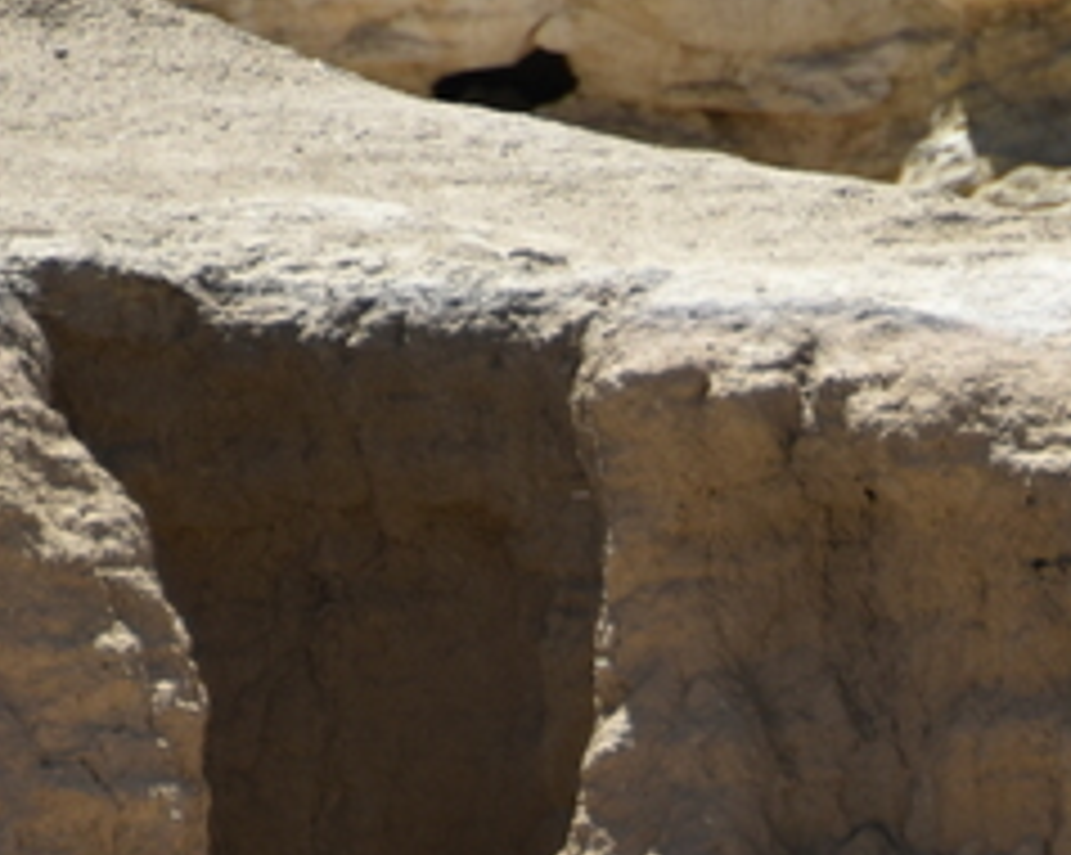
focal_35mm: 1514
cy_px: 1346
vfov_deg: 1.0
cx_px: 1426
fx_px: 47951
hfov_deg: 1.3
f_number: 5.6
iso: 125
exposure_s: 1/640
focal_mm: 300
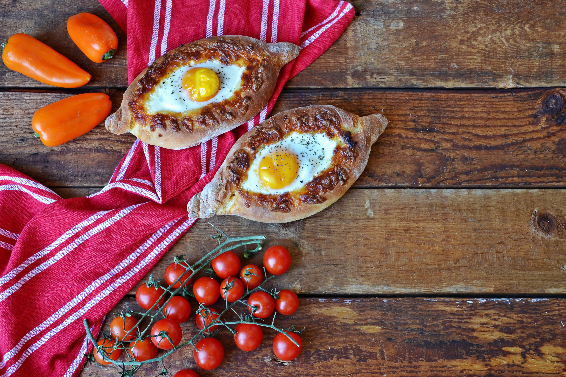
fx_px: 590
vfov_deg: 35.5
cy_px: 188
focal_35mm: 38
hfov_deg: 51.3
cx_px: 283
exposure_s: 1/5
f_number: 8
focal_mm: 25
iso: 200
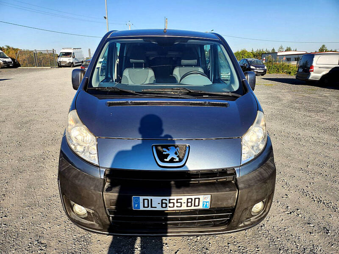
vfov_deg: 56.8
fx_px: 235
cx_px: 170
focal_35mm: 24
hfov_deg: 71.6
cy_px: 127
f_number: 1.8
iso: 50
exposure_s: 1/1849
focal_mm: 5
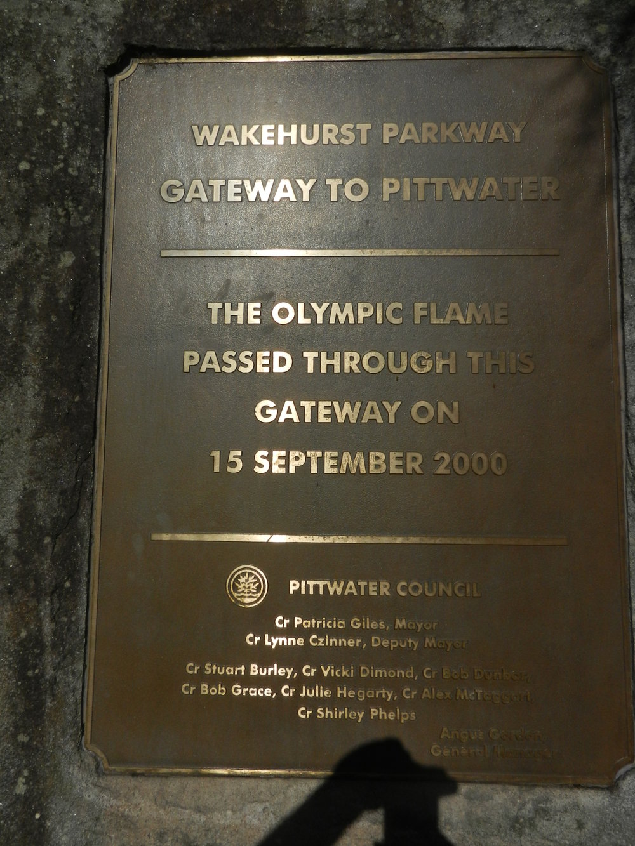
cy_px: 423
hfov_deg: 54.9
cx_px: 318
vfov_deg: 69.4
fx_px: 611
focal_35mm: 25
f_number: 7
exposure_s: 1/2000
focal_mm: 4.5
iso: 160
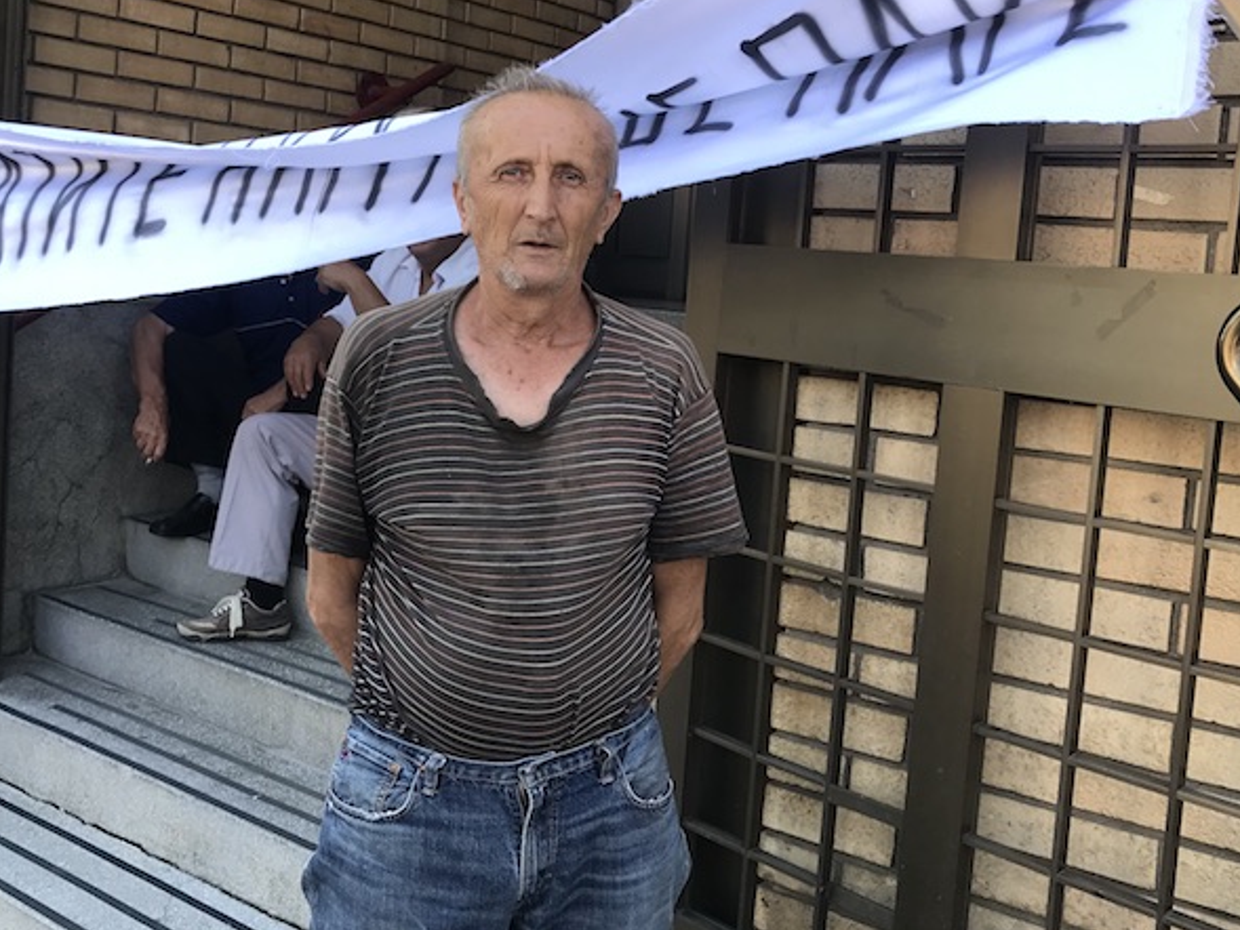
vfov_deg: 37.5
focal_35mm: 38
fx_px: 1361
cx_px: 554
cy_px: 351
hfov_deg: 48.9
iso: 20
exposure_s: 1/321
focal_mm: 3.99
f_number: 1.8
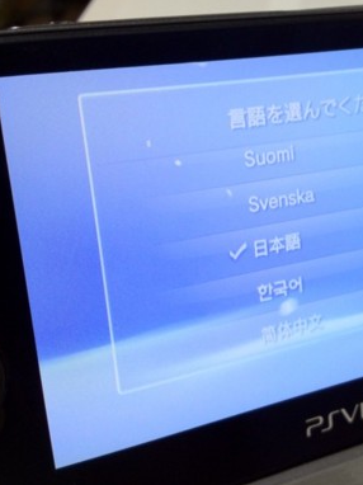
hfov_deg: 26.1
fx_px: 770
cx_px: 282
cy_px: 213
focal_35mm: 55
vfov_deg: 34.9
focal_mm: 4.28
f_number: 2.4
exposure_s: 1/20
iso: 80
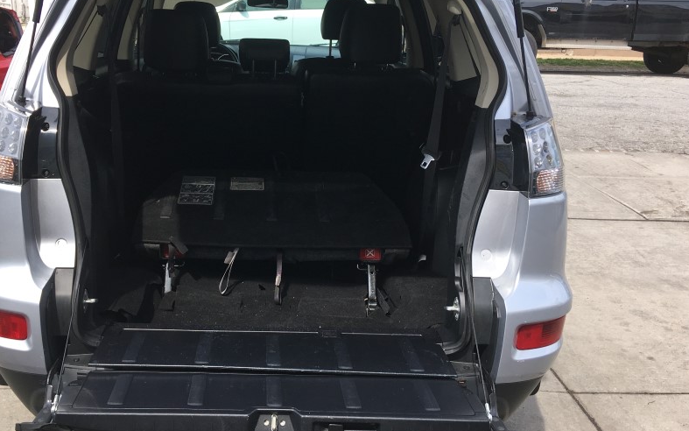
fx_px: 751
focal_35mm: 40
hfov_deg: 49.0
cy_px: 178
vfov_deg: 31.9
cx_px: 279
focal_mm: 4.15
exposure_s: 1/523
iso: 25
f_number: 2.2
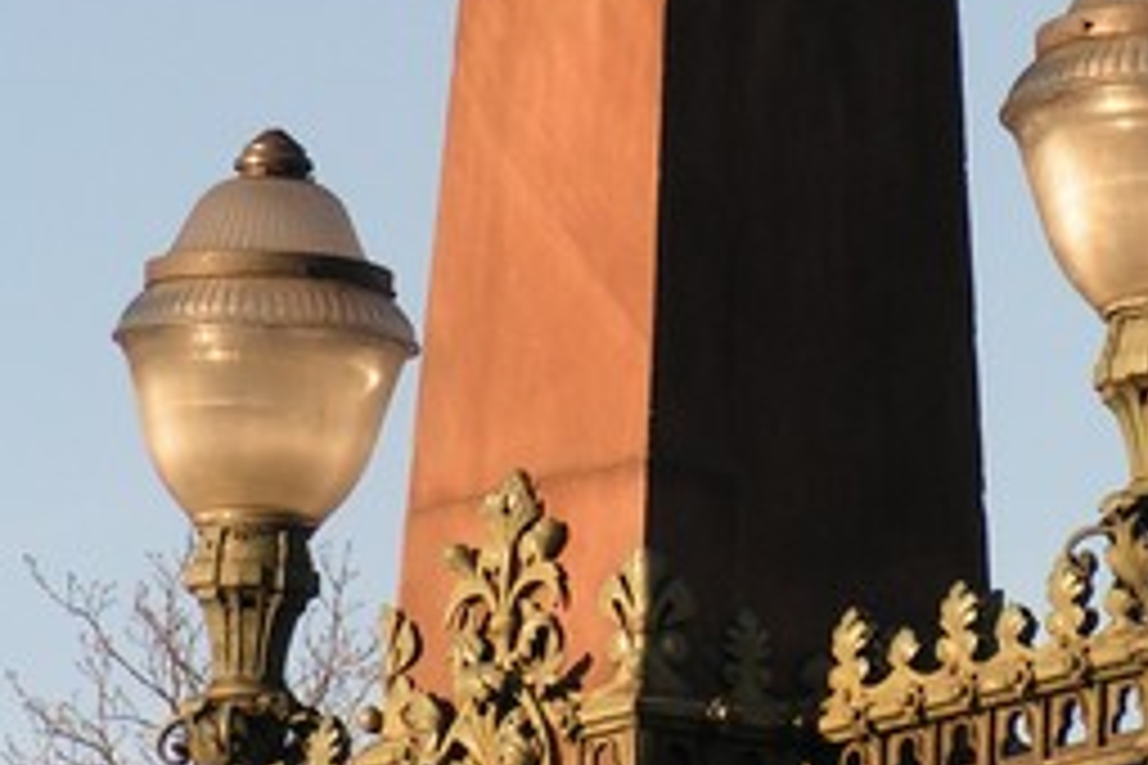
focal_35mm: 357
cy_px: -128
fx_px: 11383
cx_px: 855
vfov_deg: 3.8
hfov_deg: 5.8
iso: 50
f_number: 5
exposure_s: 1/200
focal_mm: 21.9
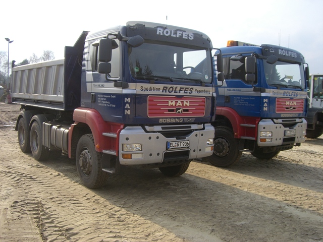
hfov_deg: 49.0
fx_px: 355
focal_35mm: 38
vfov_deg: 37.7
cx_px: 162
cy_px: 121
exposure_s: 1/320
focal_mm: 6.2
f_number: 4.3
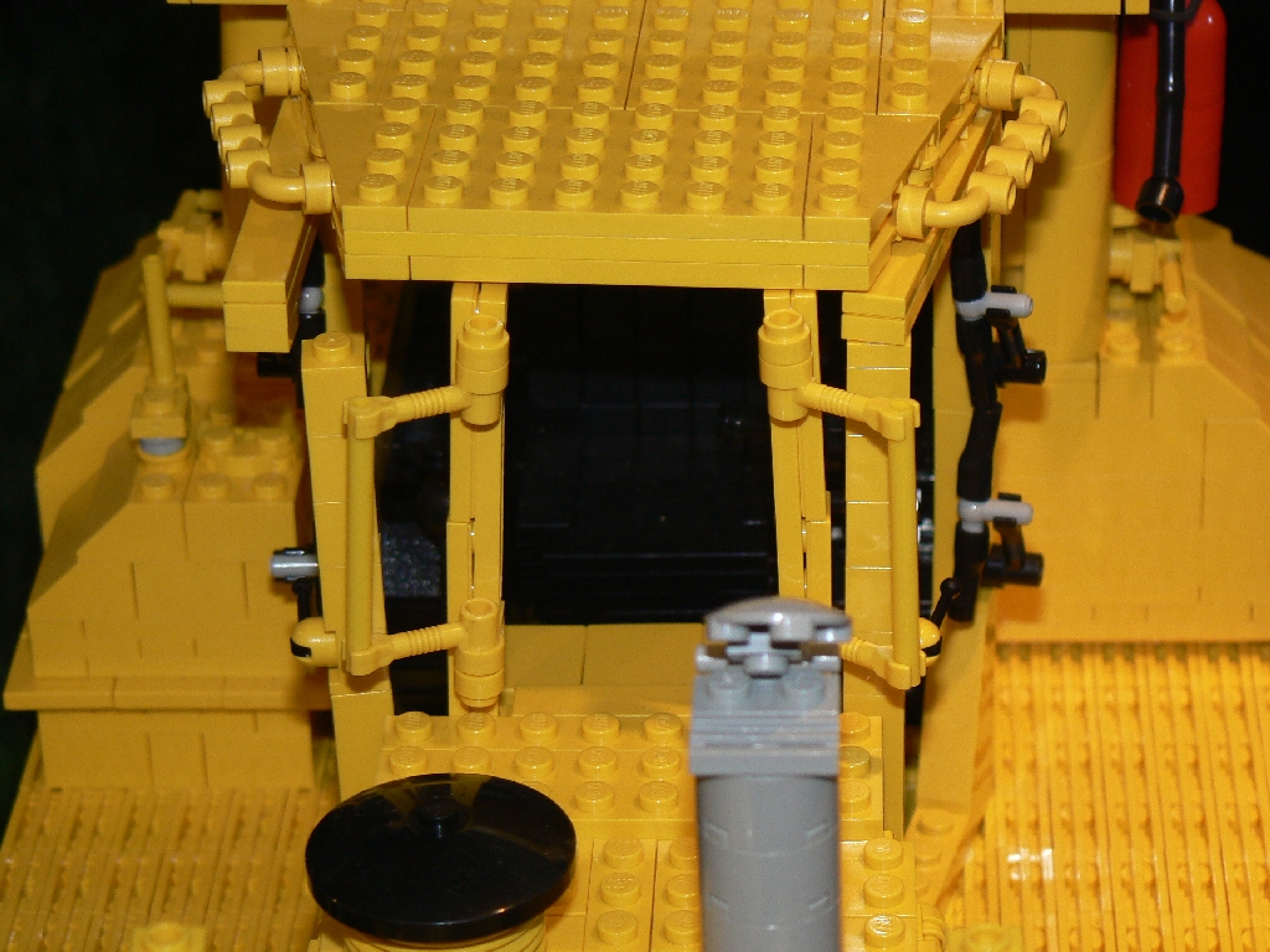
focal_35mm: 122
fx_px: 4476
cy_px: 476
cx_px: 635
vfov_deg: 12.1
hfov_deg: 16.1
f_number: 3.2
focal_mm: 20.3
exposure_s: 1/30
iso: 100
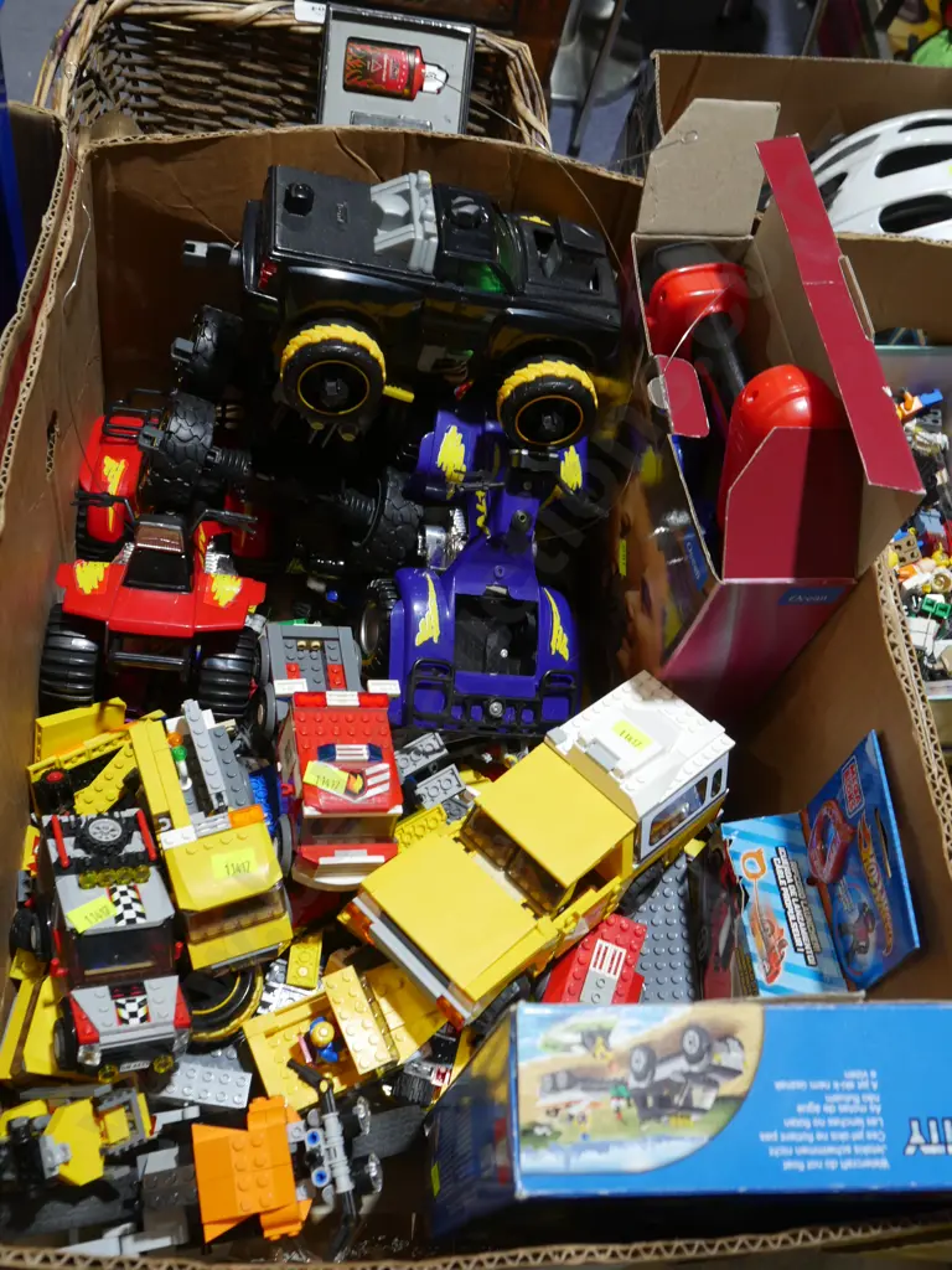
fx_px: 1247
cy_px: 635
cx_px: 476
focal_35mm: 34
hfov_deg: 41.8
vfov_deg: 54.0
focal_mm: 17
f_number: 5.6
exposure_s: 1/60
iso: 500
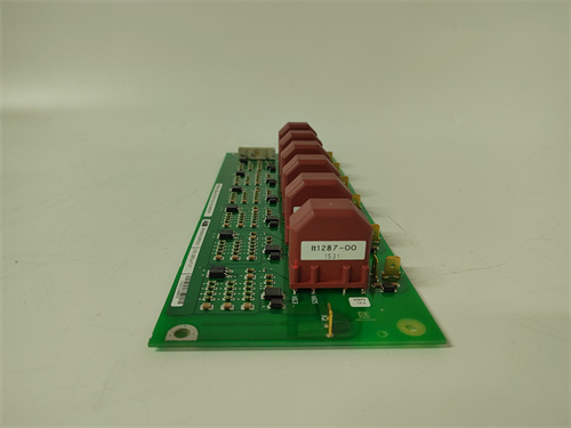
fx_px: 379
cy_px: 214
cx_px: 286
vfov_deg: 58.9
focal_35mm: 23
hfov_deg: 73.9
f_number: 1.9
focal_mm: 5.52
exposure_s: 1/100
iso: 1481
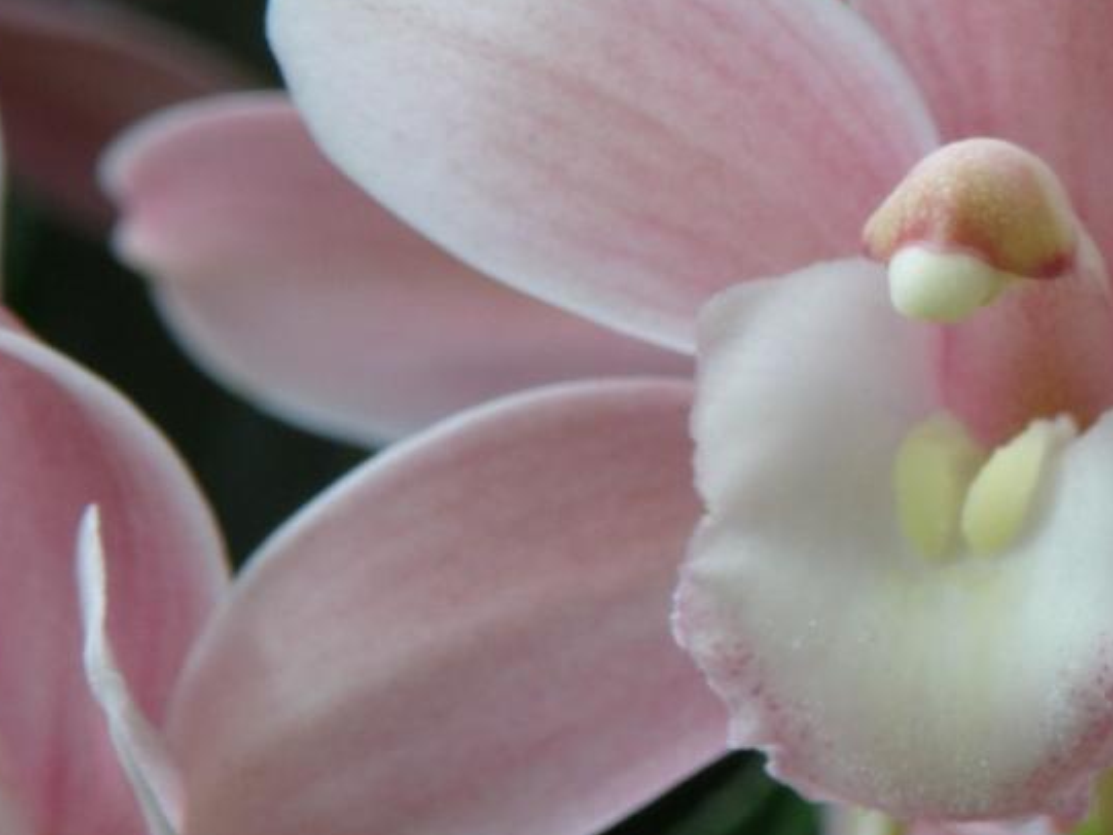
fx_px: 8040
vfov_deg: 5.9
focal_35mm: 250
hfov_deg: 7.9
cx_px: 990
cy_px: 504
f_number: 4.3
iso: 125
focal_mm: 23.37
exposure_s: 1/15
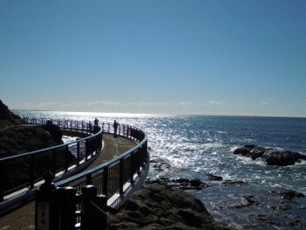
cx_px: 153
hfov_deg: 41.2
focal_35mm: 46
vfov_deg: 31.6
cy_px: 115
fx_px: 407
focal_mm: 8.3
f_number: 9.6
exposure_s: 1/640
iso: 100
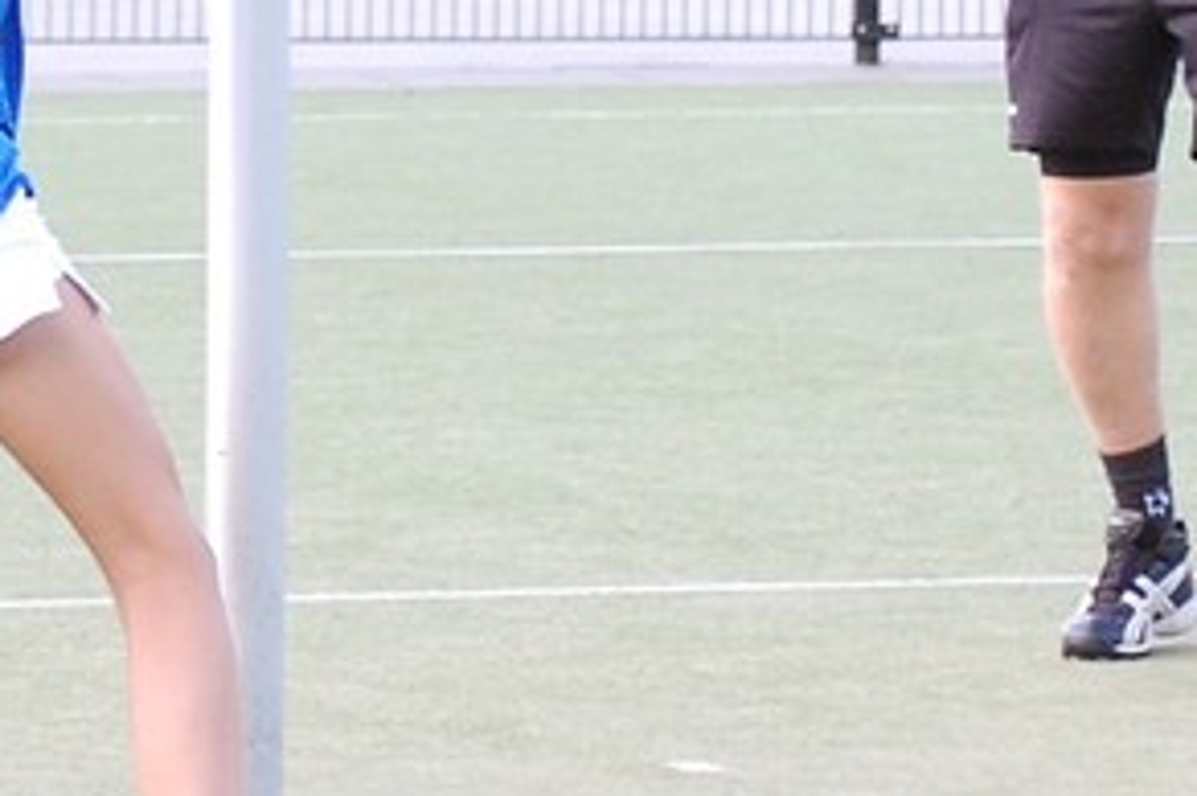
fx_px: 11890
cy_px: -279
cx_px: -242
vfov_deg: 3.8
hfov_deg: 5.7
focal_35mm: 358
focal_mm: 68
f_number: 4.2
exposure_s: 1/500
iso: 800
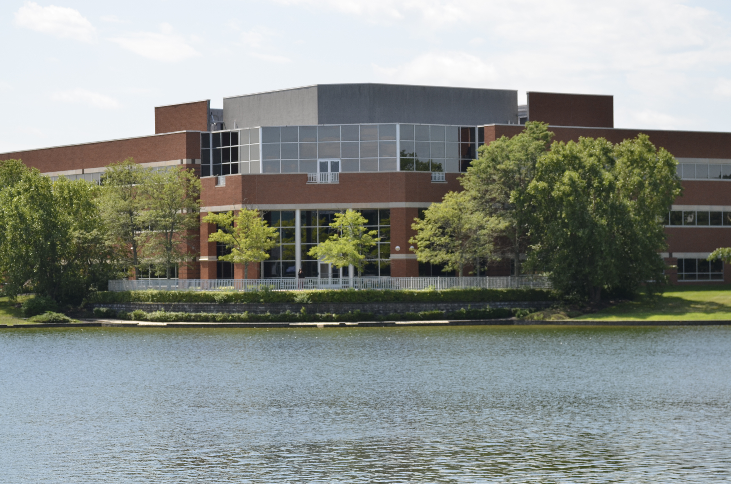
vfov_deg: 12.6
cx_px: 366
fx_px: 2188
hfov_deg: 19.0
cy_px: 242
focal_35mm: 108
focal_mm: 72
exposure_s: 1/2000
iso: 200
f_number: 3.5
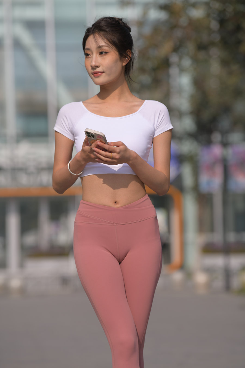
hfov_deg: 8.3
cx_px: 122
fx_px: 1684
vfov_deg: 12.5
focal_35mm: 165
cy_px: 184
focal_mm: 165
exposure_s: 1/1000
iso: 64
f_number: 4
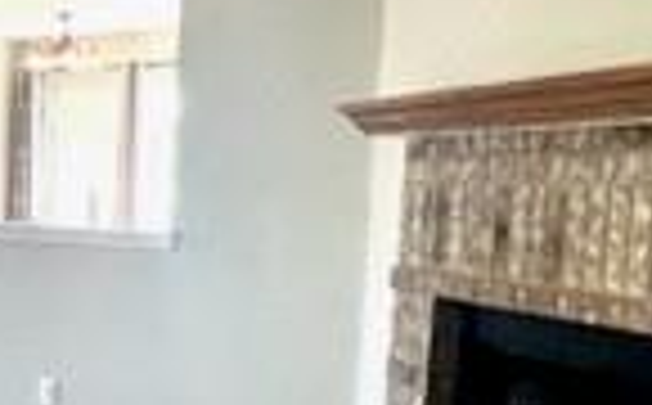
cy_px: 288
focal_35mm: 61
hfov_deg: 26.9
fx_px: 1082
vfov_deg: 21.1
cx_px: -247
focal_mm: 1.57
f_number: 1.8
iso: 160
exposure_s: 1/120
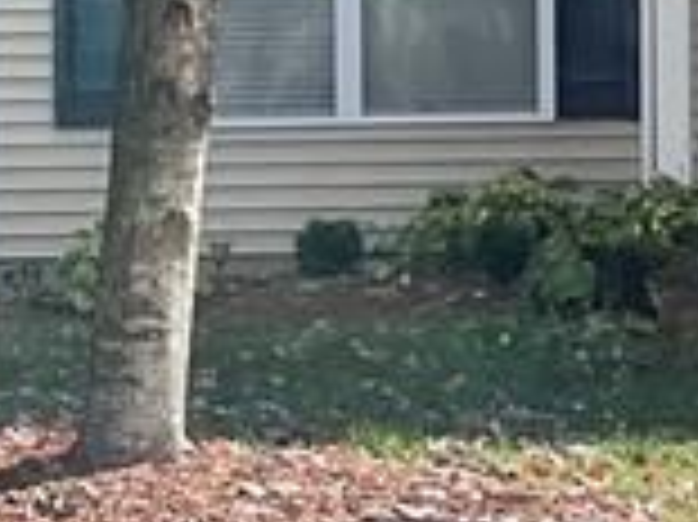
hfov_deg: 10.1
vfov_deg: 7.7
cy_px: -63
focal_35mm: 192
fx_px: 3869
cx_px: 950
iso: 16
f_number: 1.8
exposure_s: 1/1144
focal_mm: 3
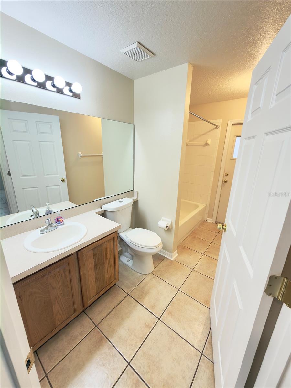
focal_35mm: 14
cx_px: 146
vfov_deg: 102.1
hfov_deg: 85.7
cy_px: 194
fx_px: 157
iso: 64
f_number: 2.2
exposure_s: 1/30
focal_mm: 2.22
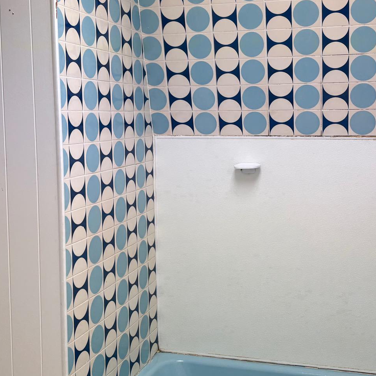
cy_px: 167
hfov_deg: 34.7
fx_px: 602
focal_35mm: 49
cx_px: 202
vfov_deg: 34.6
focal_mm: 5.96
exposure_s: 1/60
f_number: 1.6
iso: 64
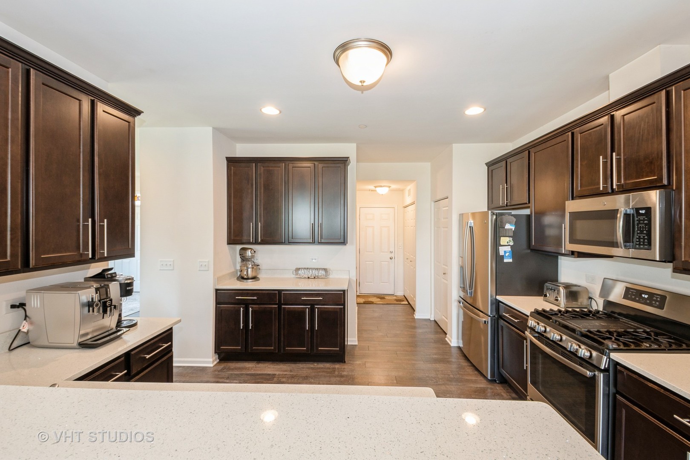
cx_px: 345
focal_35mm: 15
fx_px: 287
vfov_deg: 77.3
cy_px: 230
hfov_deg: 100.4
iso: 250
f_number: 7.1
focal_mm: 10
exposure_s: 1/5
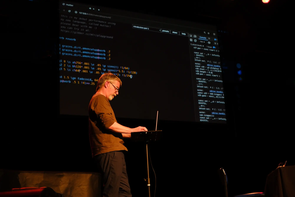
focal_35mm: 53
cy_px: 98
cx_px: 148
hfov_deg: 37.5
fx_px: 434
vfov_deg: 25.5
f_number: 1.4
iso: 1250
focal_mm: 35
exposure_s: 1/105
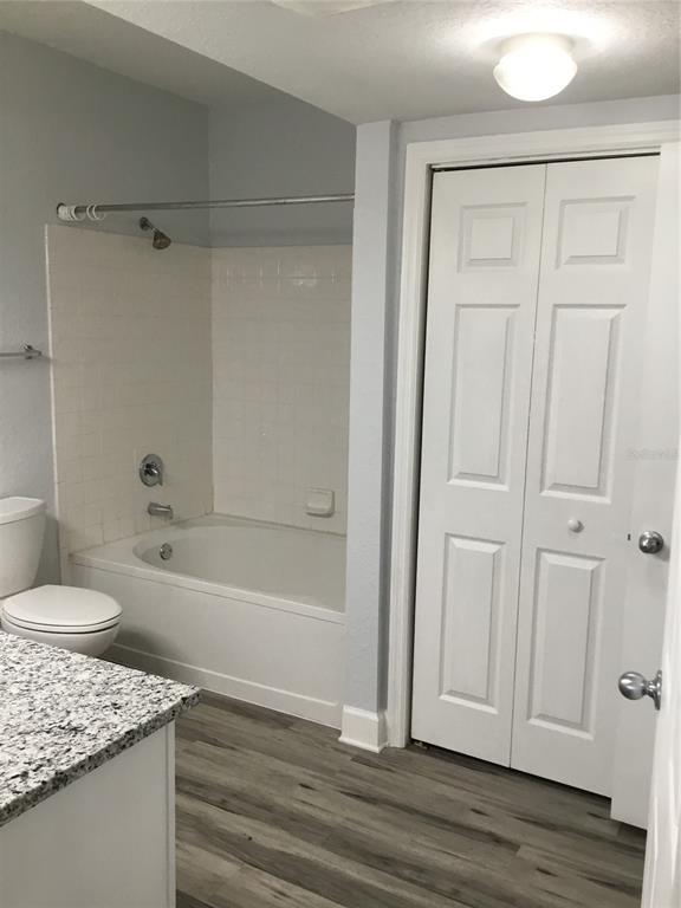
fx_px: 813
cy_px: 454
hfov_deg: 45.4
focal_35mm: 31
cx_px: 340
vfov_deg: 58.4
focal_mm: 3.3
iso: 64
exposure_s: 1/30
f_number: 2.4
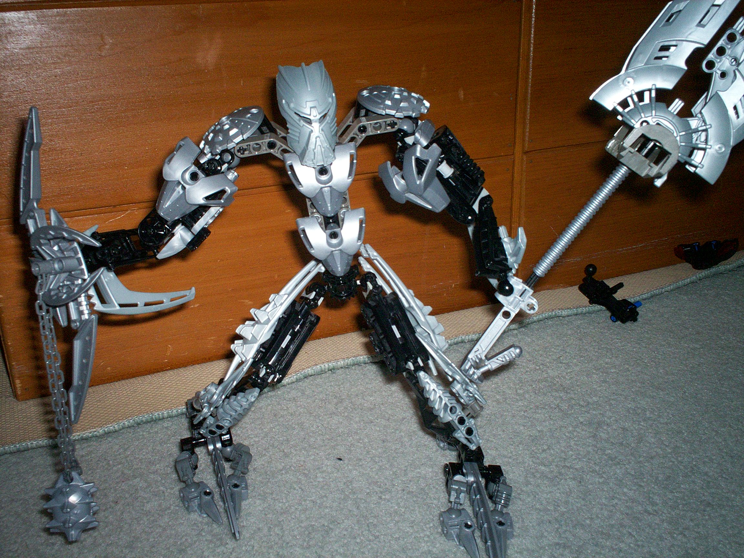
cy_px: 279
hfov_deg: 51.4
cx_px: 372
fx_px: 774
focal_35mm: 36
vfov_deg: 39.7
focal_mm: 6
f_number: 4.5
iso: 140
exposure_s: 1/60
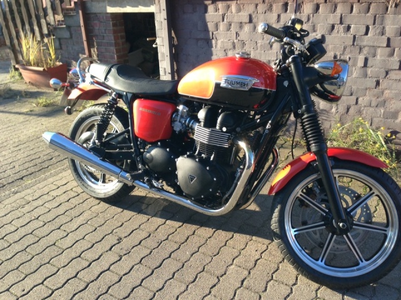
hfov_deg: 55.4
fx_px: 382
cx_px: 200
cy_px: 150
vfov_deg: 42.9
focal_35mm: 33
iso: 50
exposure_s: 1/234
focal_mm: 4.13
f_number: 2.4
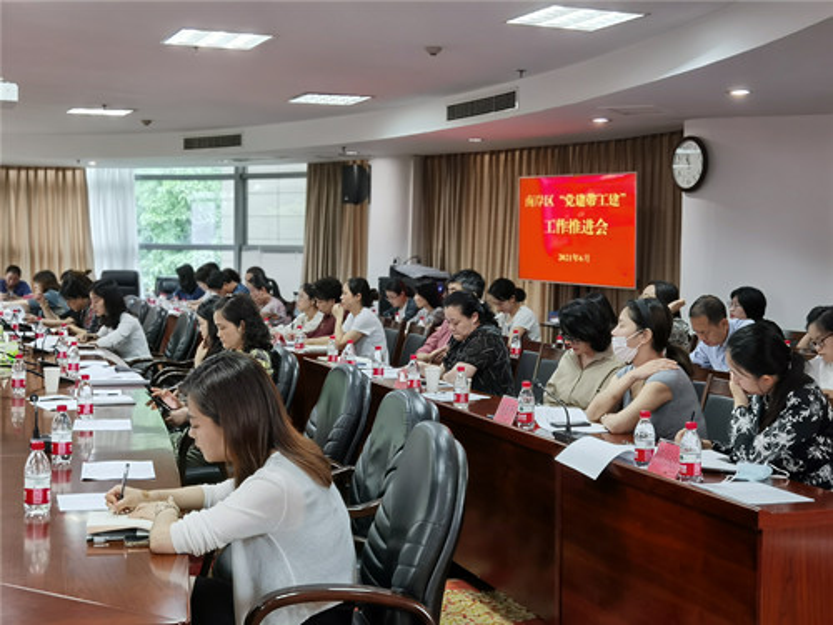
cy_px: 312
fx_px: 1251
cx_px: 416
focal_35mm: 52
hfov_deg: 36.8
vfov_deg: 28.0
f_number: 1.9
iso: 100
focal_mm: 6.71
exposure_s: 1/50
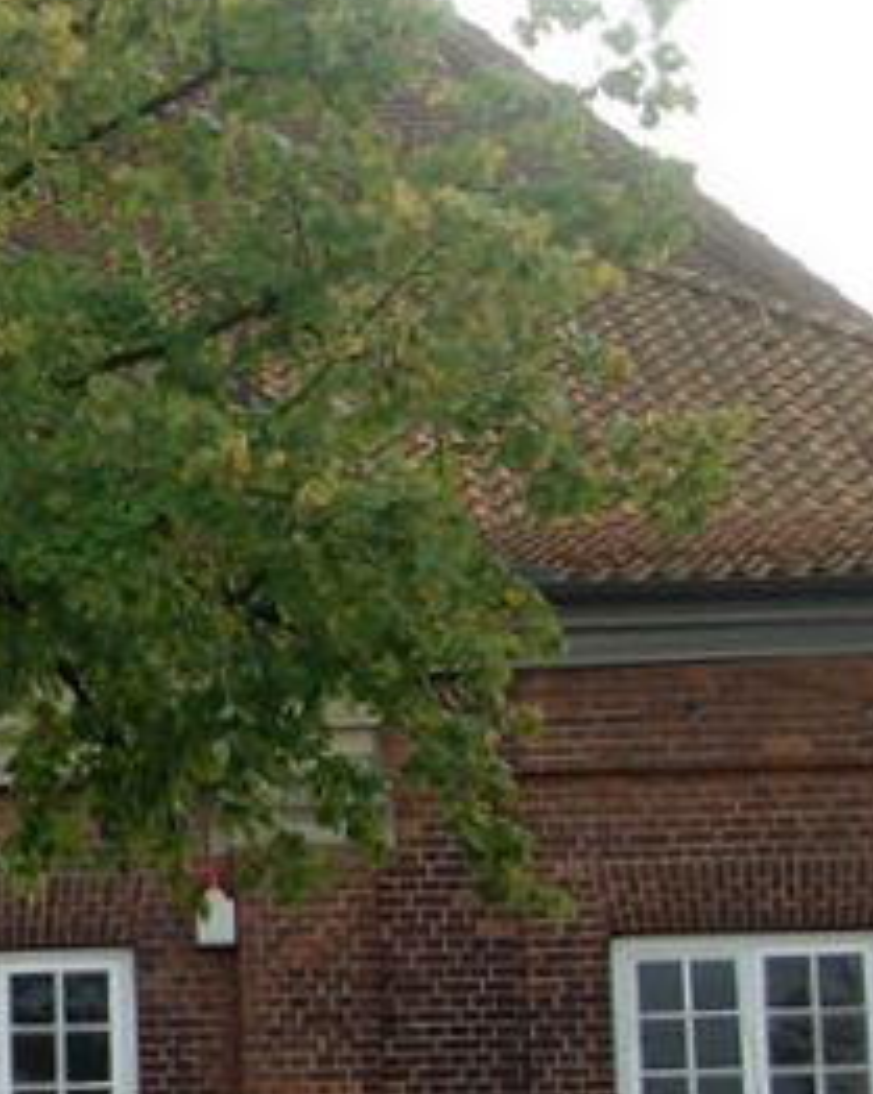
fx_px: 4077
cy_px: 534
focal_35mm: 126
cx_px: -430
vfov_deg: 15.3
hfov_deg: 11.7
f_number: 2.8
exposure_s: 1/200
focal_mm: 7.1
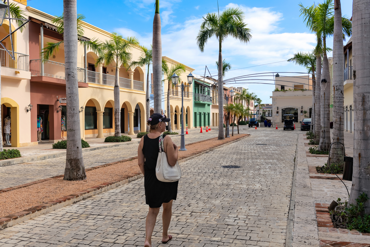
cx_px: 185
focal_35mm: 32
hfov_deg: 58.7
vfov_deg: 41.1
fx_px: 329
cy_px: 124
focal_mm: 32
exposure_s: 1/320
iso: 100
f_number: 8
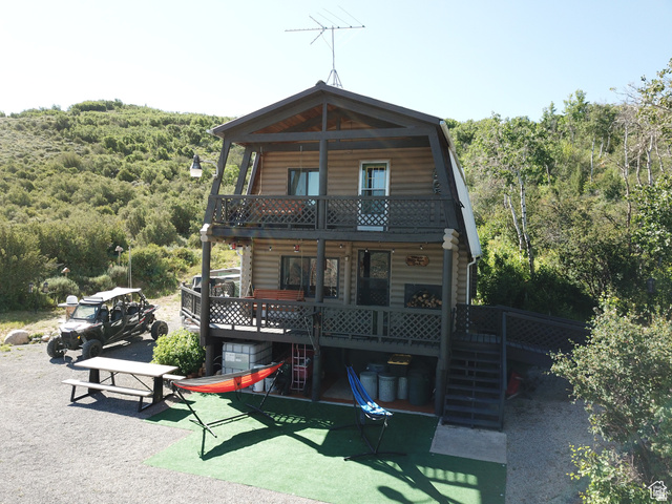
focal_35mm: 26
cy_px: 252
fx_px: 505
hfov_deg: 67.3
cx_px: 336
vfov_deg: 53.1
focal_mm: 4.73
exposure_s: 1/433
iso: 100
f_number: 2.2
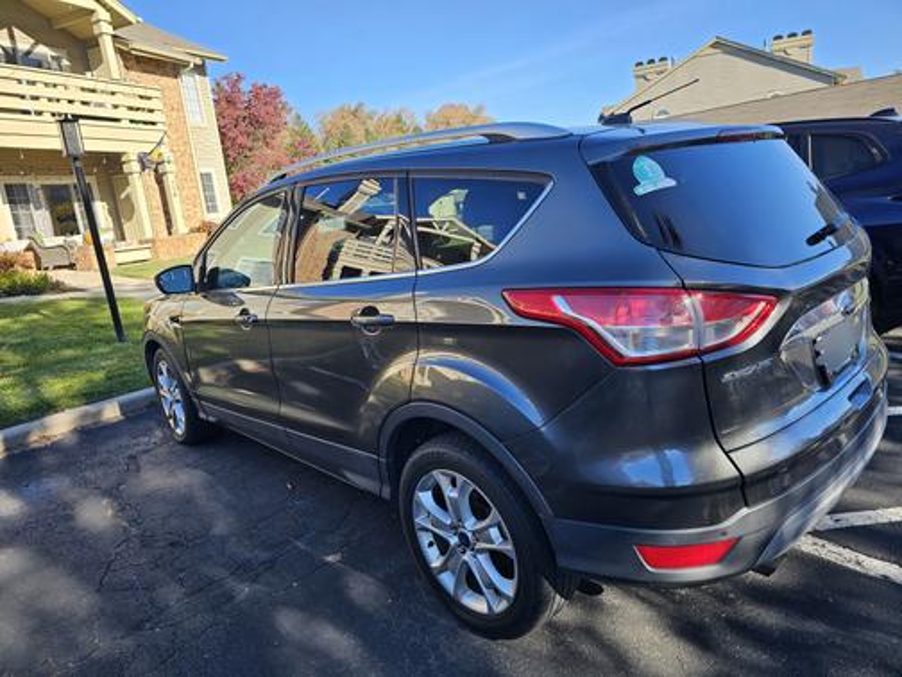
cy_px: 338
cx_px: 451
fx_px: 599
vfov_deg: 58.9
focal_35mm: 23
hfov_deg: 73.9
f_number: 1.7
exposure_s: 1/227
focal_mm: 6.3
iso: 10
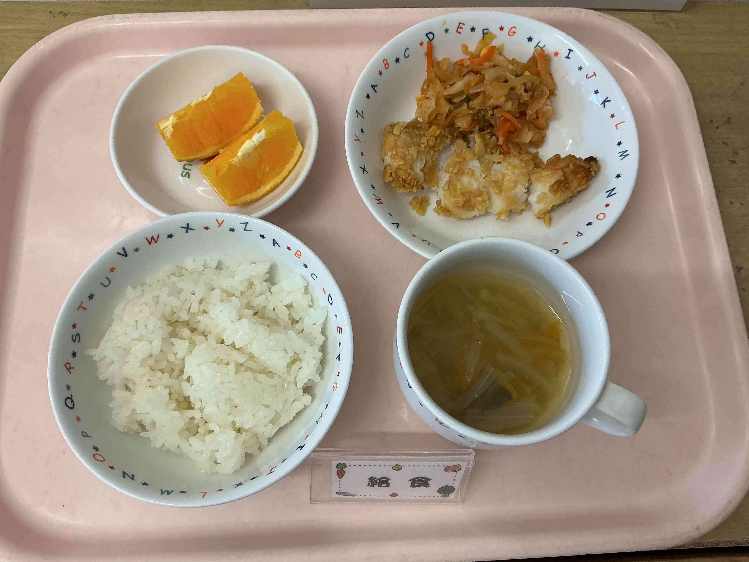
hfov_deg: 61.7
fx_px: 627
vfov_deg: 48.2
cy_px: 281
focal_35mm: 29
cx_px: 374
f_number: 1.8
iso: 64
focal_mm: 3
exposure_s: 1/60
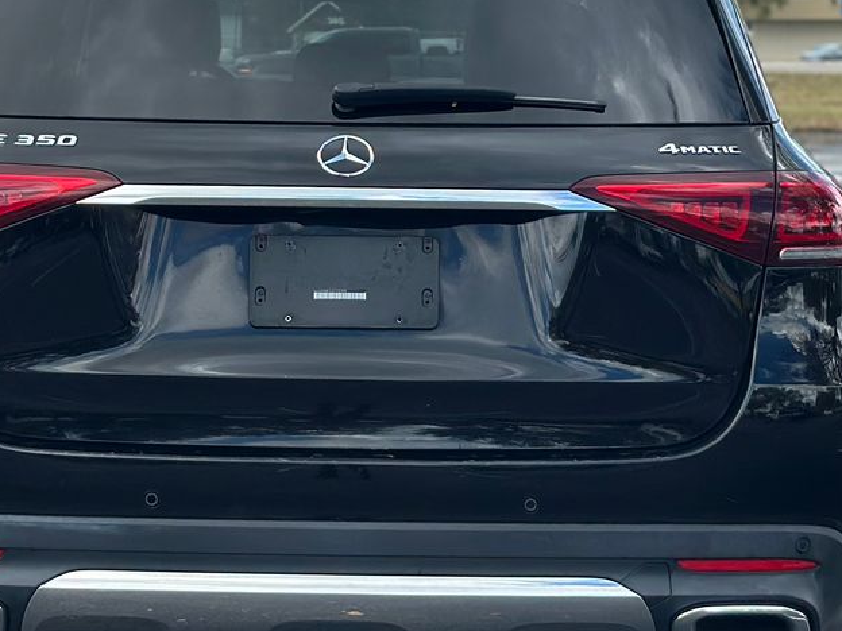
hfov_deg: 16.0
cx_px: 296
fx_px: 2992
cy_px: 330
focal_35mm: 123
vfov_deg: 12.0
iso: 80
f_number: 1.78
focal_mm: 6.86
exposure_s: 1/1880
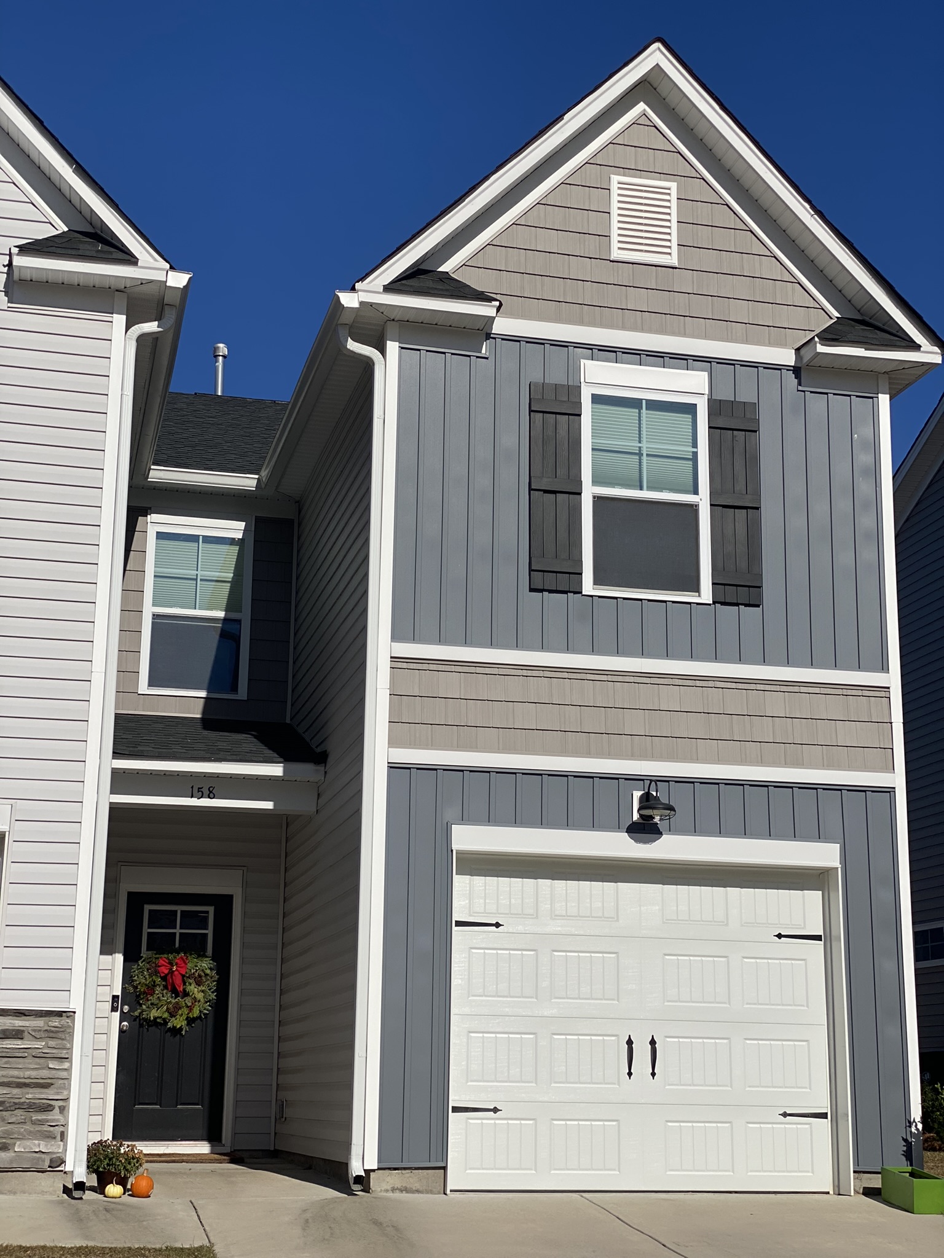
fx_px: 1891
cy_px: 629
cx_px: 472
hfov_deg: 28.0
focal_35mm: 52
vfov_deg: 36.8
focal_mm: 6
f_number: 2
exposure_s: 1/4785
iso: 25
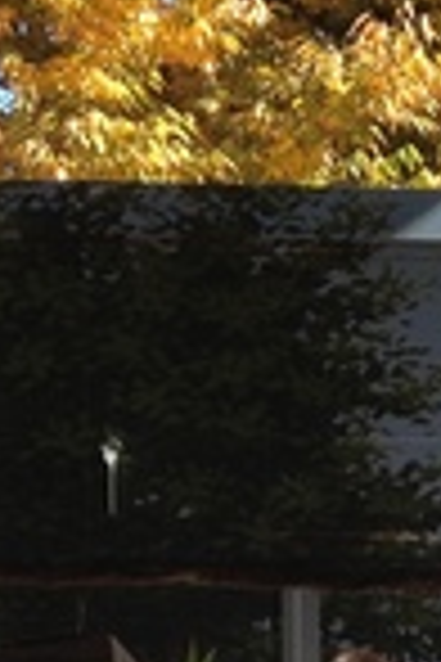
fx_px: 3270
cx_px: 778
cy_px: 1180
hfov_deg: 7.5
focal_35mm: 178
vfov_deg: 10.8
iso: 50
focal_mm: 4.28
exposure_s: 1/431
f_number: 2.4
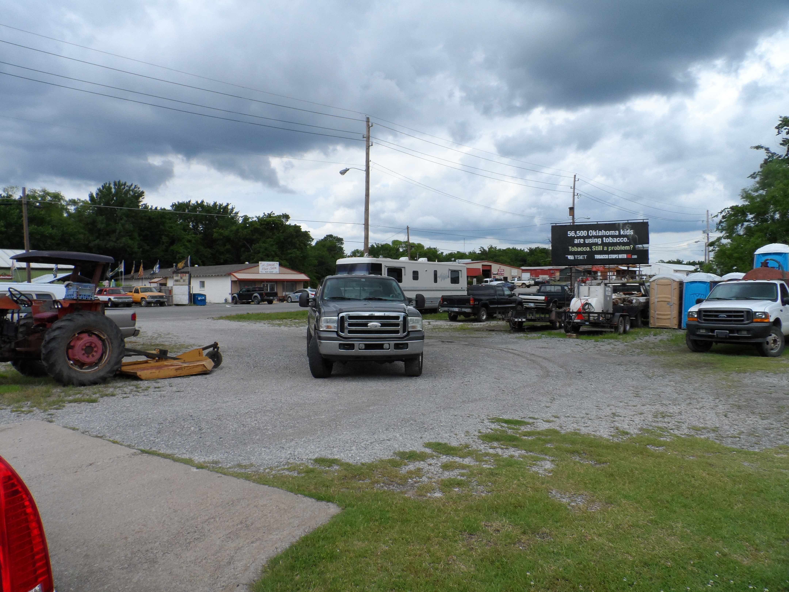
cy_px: 296
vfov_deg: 56.8
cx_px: 394
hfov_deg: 71.6
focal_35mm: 24
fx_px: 547
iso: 80
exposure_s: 1/500
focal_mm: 4
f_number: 4.5
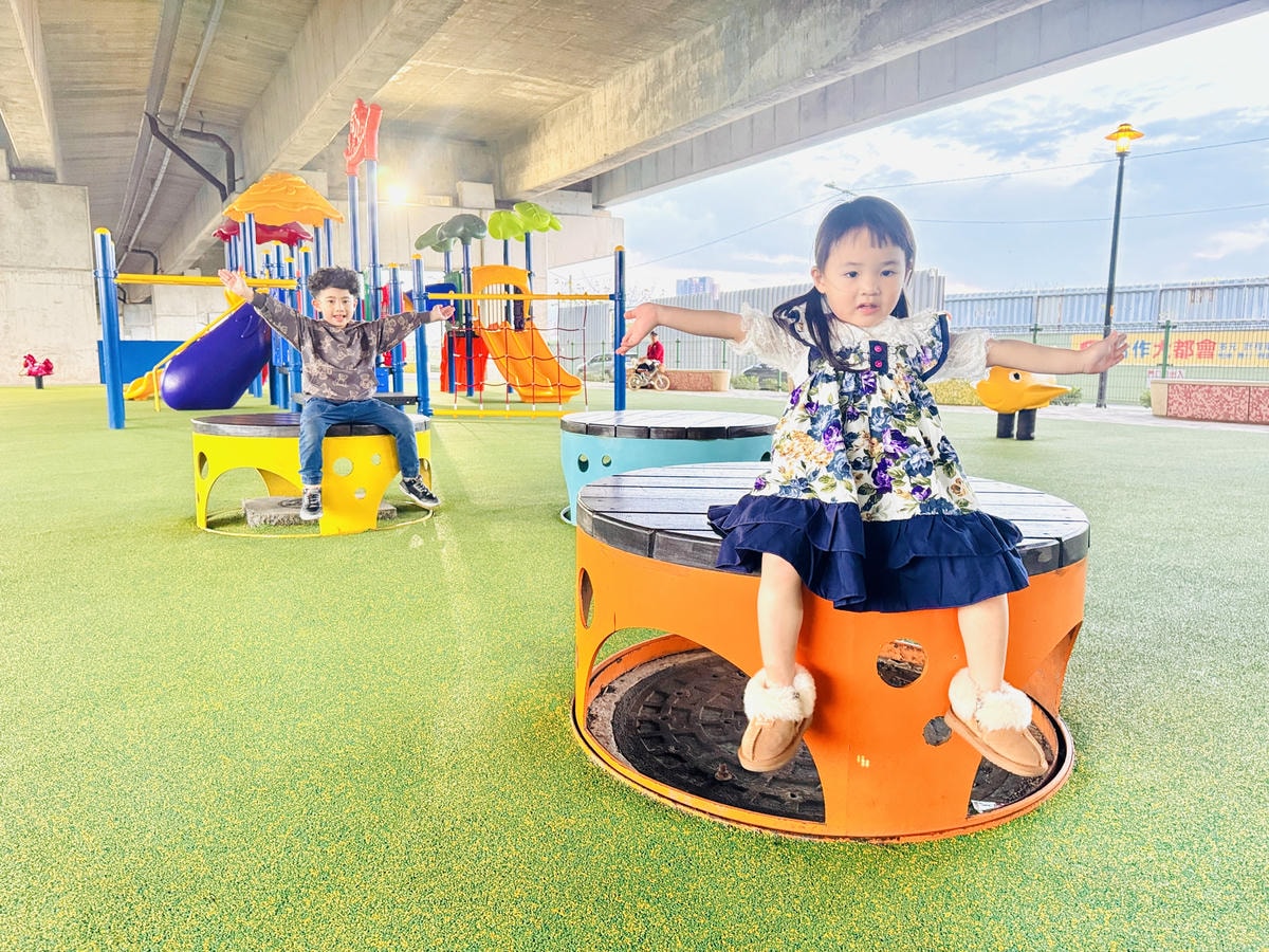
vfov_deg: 56.8
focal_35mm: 24
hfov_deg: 71.6
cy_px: 476
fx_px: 880
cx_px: 634
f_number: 1.78
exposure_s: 1/60
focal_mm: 6.86
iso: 640
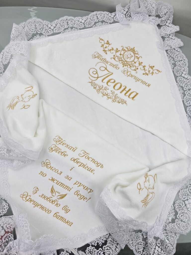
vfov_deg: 73.9
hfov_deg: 58.9
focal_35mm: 23
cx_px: 96
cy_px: 128
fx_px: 169
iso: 25
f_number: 1.7
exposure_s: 1/100
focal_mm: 6.3
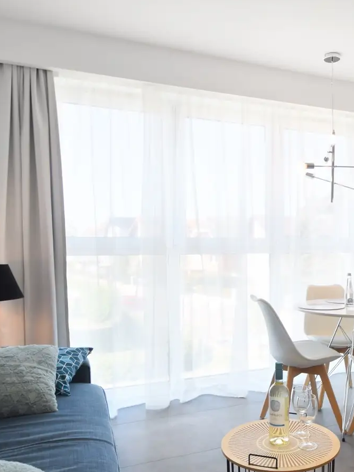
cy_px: 241
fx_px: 423
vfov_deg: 58.3
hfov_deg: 43.3
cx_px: 284
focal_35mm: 31
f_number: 8
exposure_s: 1/5
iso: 100
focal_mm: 10
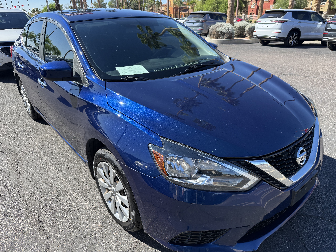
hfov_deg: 71.6
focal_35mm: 24
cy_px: 126
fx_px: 233
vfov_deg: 56.8
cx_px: 168
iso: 100
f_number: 1.78
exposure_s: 1/1949
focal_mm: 6.76
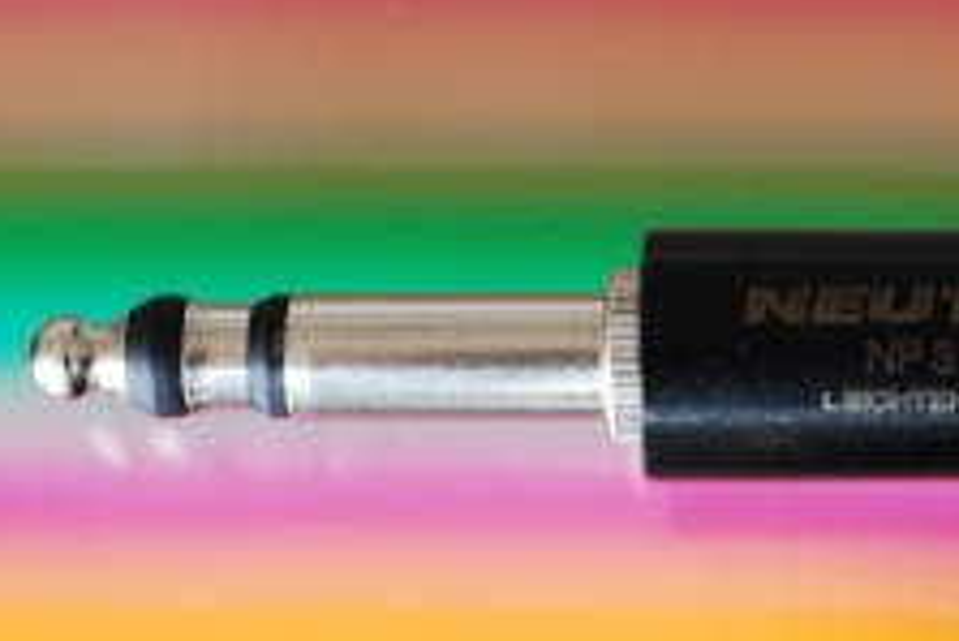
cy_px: 473
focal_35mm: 181
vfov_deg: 7.6
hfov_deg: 11.3
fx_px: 4825
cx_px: 937
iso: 100
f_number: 5.6
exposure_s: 1/1.3
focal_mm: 60
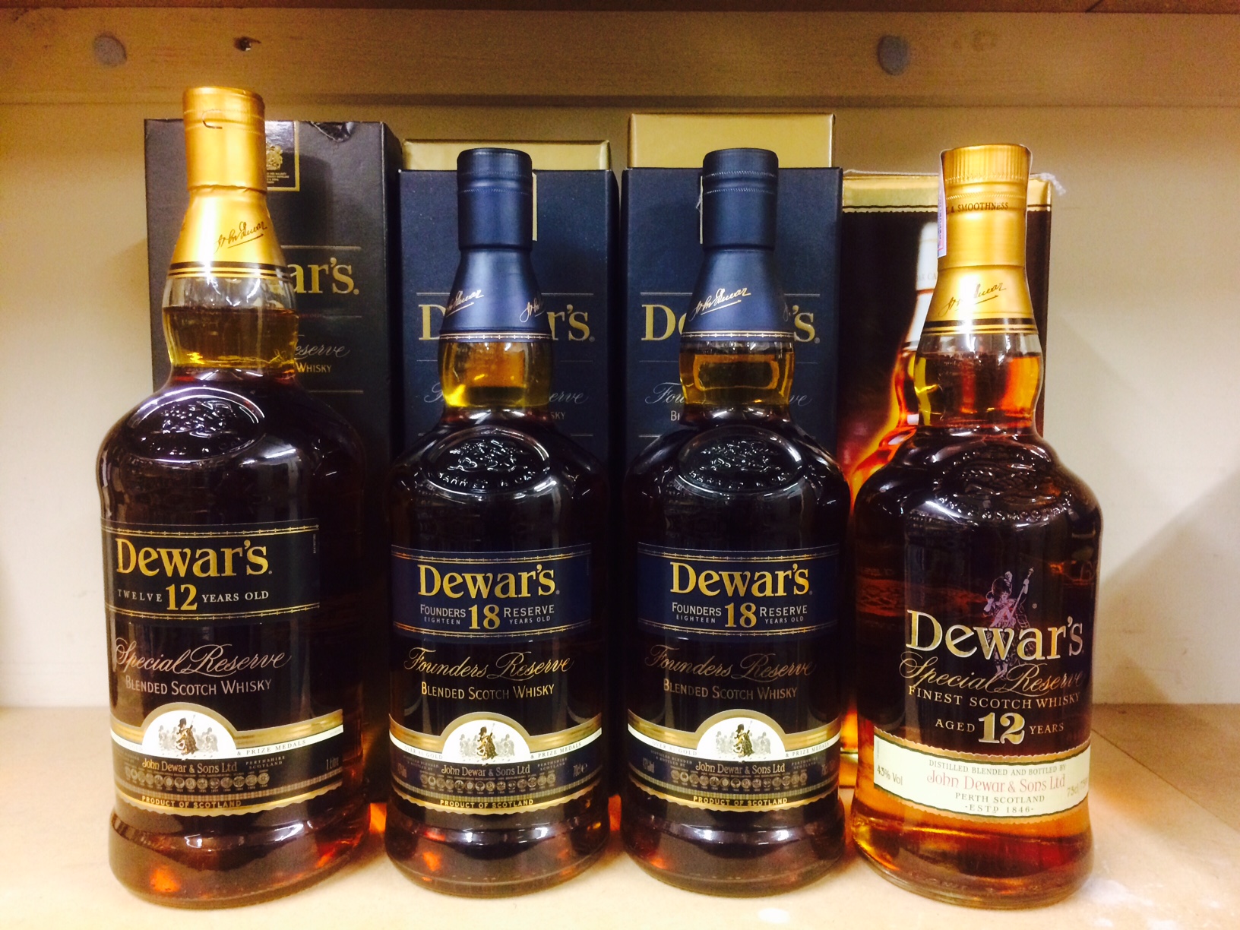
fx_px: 1039
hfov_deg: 61.7
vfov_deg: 48.2
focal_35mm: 29
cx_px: 620
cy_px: 465
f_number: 2.2
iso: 250
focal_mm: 4.15
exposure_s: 1/25
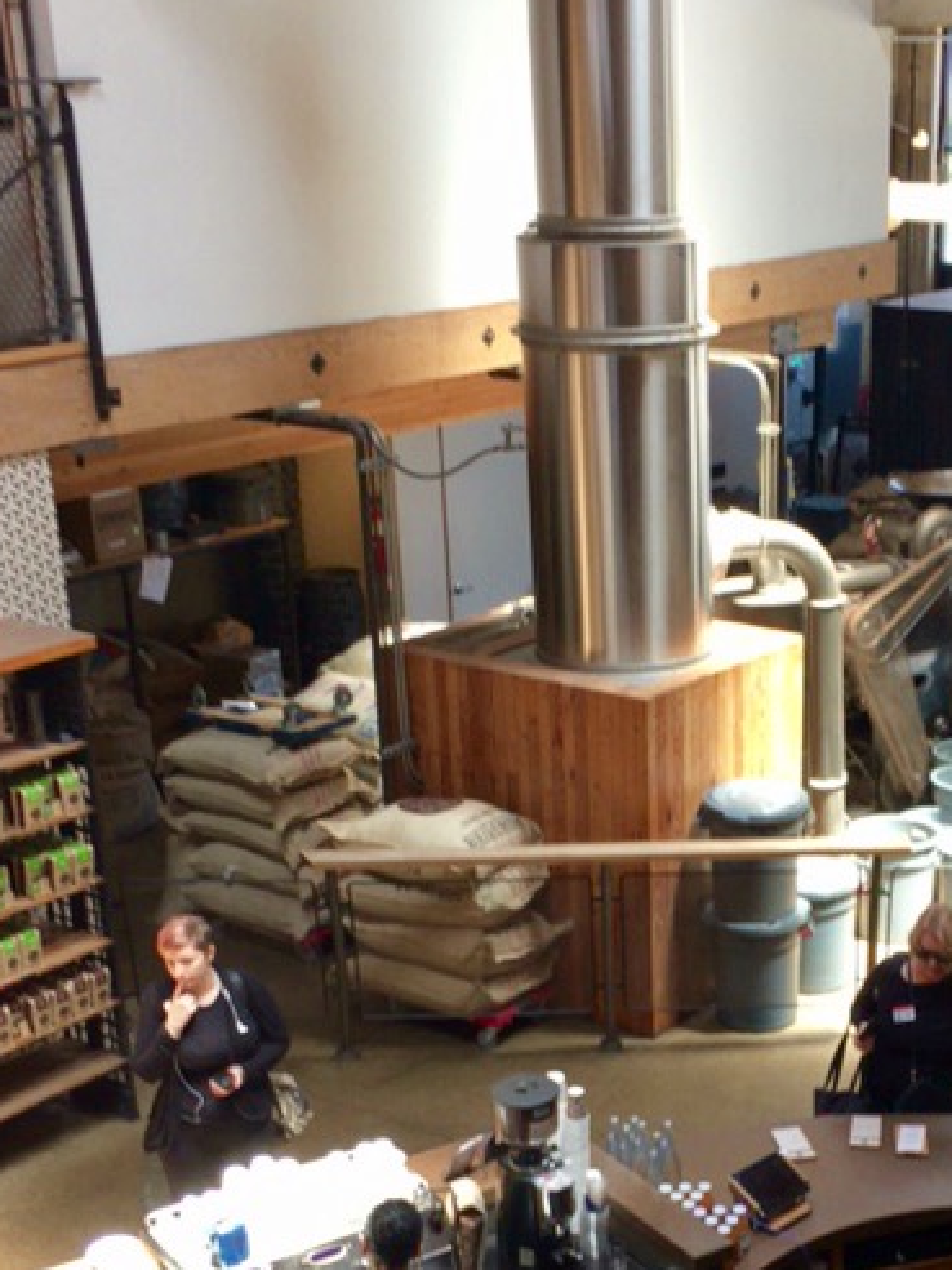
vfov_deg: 32.1
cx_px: 774
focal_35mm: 59
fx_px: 2163
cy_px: 955
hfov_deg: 24.4
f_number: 2.2
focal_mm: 4.15
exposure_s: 1/40
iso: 25
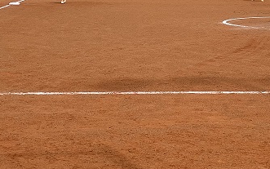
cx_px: 188
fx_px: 618
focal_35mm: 84
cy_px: -7
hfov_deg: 24.5
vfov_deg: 15.2
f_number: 1.6
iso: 32
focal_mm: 4.2
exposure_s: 1/5051
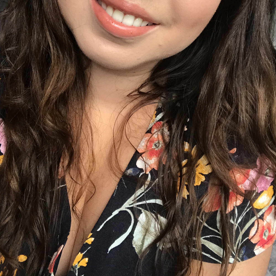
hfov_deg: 38.3
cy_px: 92
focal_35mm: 44
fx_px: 397
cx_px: 149
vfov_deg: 37.9
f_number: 2.2
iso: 50
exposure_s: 1/30
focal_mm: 2.87
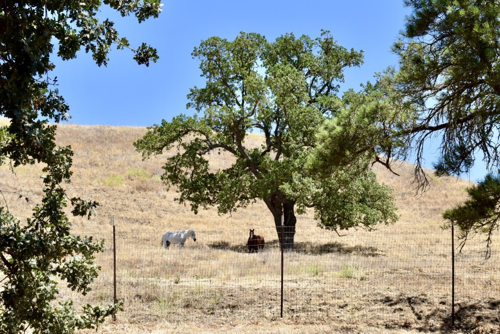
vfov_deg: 23.4
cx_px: 251
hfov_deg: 34.5
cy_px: 166
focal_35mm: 58
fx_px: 806
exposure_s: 1/400
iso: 400
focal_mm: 38
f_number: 11
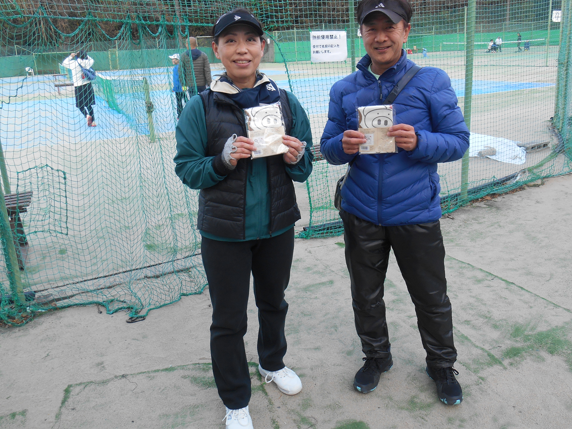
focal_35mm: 30
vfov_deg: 46.7
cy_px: 182
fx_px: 496
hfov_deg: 59.9
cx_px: 305
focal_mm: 4.7
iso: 80
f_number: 3.4
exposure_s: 1/30
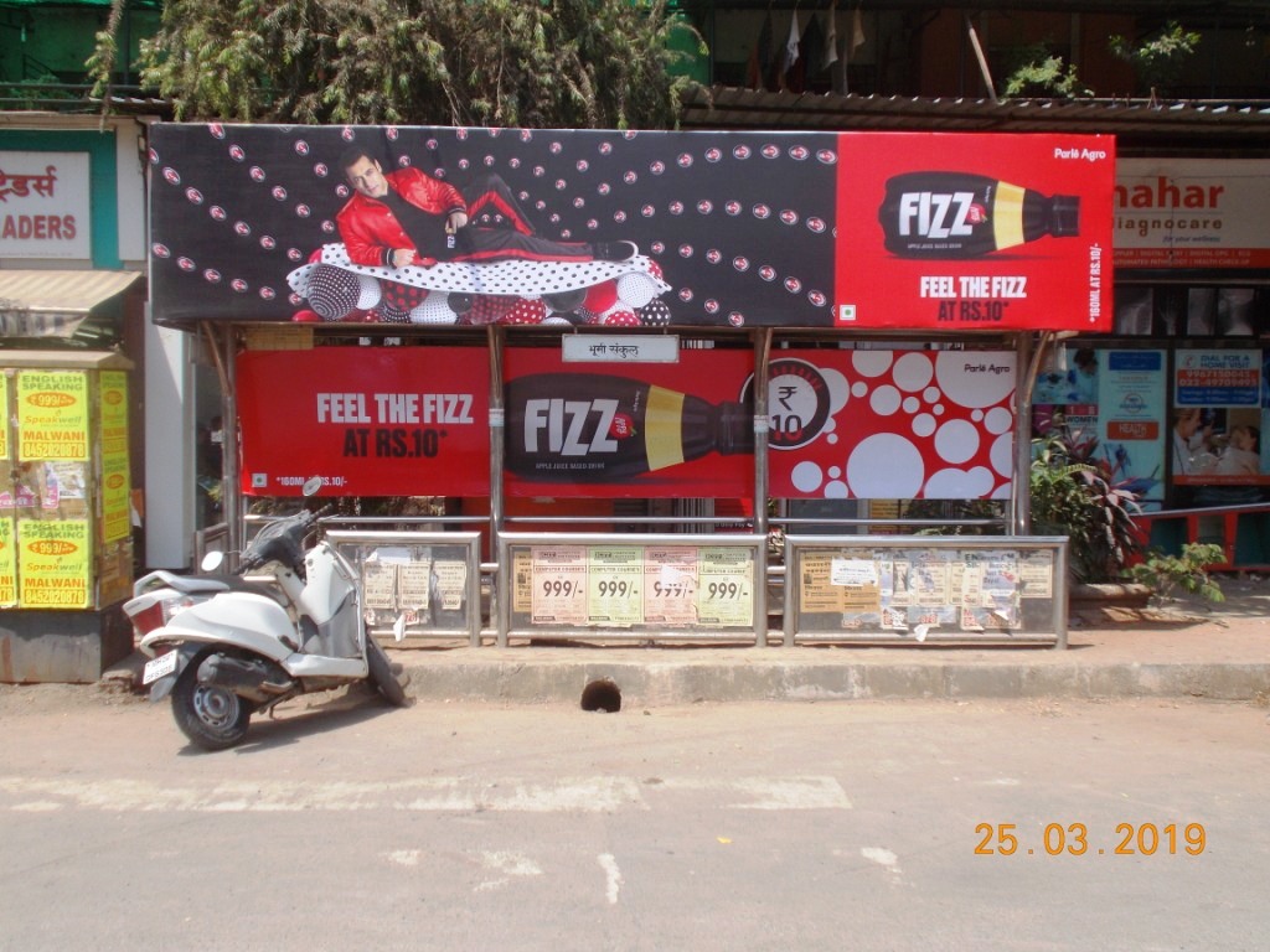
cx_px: 635
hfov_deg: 54.0
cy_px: 476
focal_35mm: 34
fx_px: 1247
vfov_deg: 41.8
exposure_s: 1/500
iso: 80
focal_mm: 6
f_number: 3.6
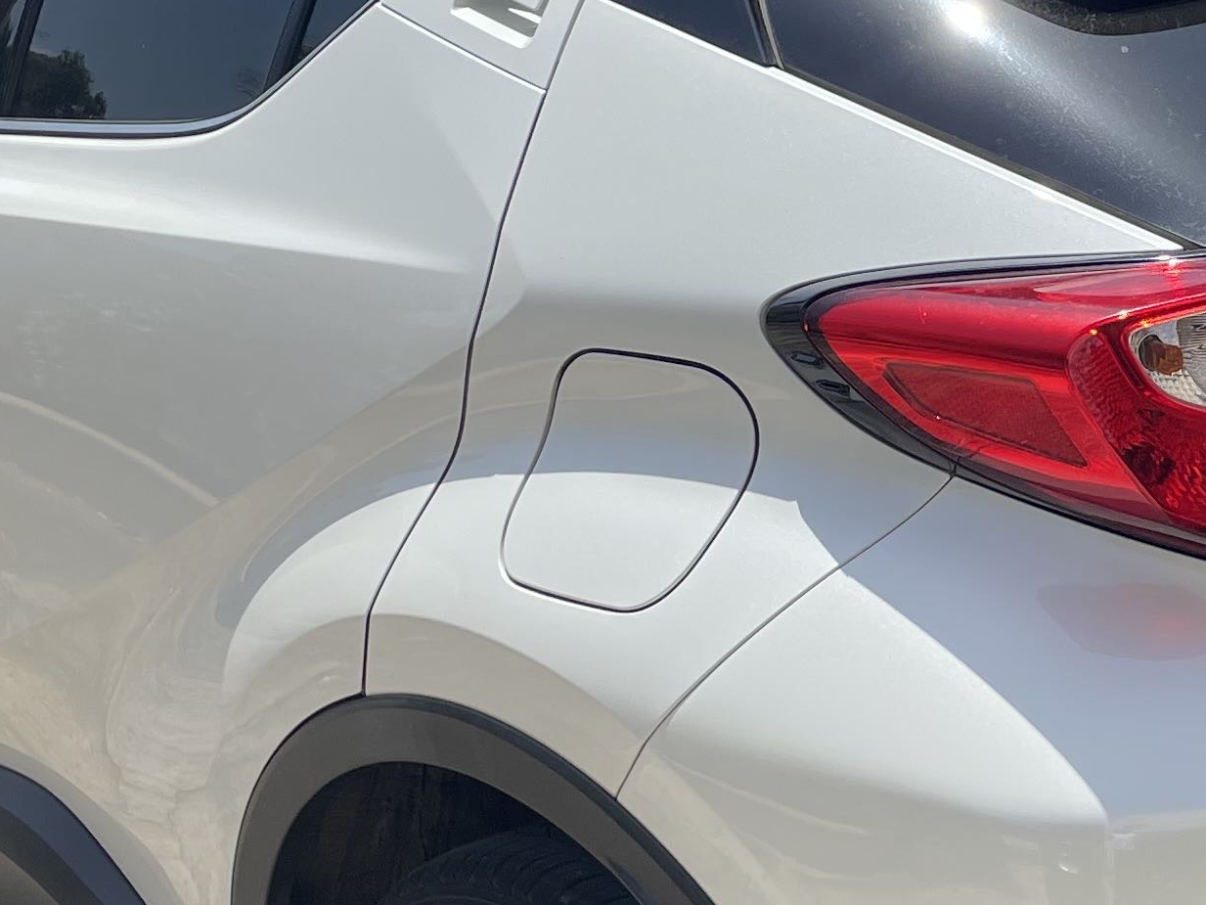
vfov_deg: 17.3
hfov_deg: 22.4
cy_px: 582
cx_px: 1129
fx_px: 2962
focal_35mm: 85
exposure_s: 1/3205
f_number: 1.6
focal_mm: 4.2
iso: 32
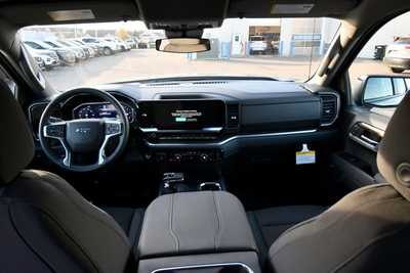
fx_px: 285
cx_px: 205
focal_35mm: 25
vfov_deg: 51.3
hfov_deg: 71.5
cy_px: 136
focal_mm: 17
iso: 800
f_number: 5.3
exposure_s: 1/200
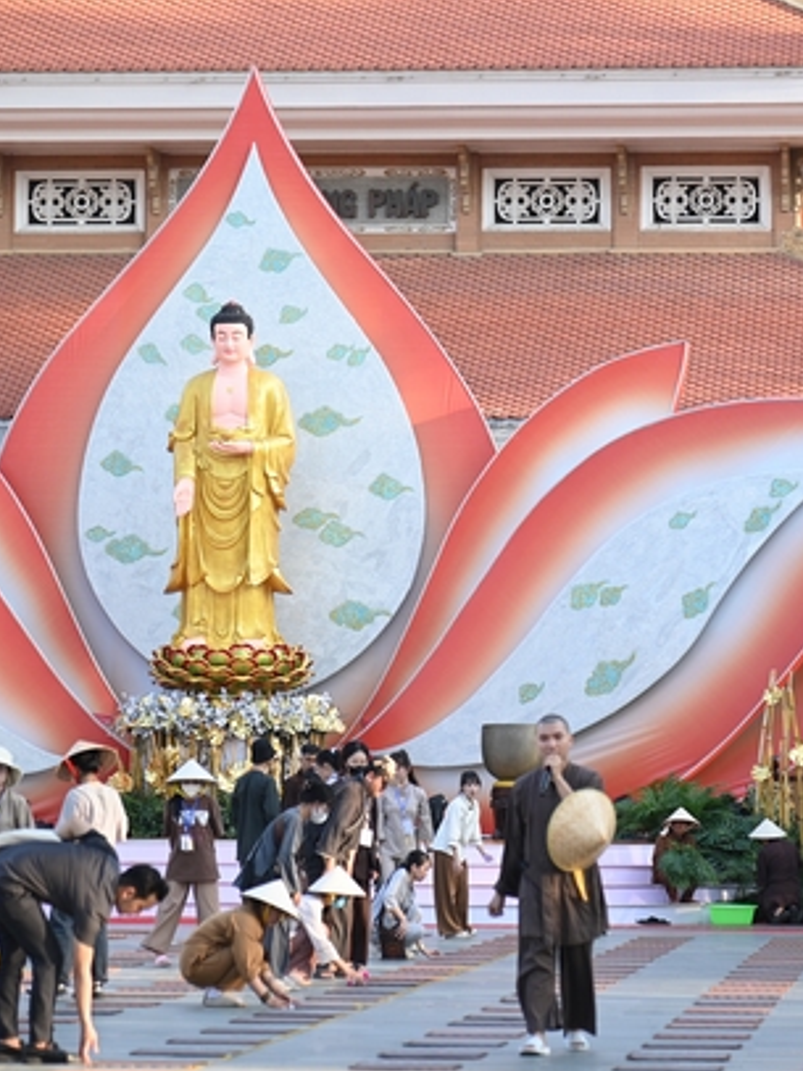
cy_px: 529
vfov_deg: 12.3
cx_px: 545
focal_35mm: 161
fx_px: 4982
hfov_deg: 9.2
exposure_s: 1/640
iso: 500
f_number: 4
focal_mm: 105
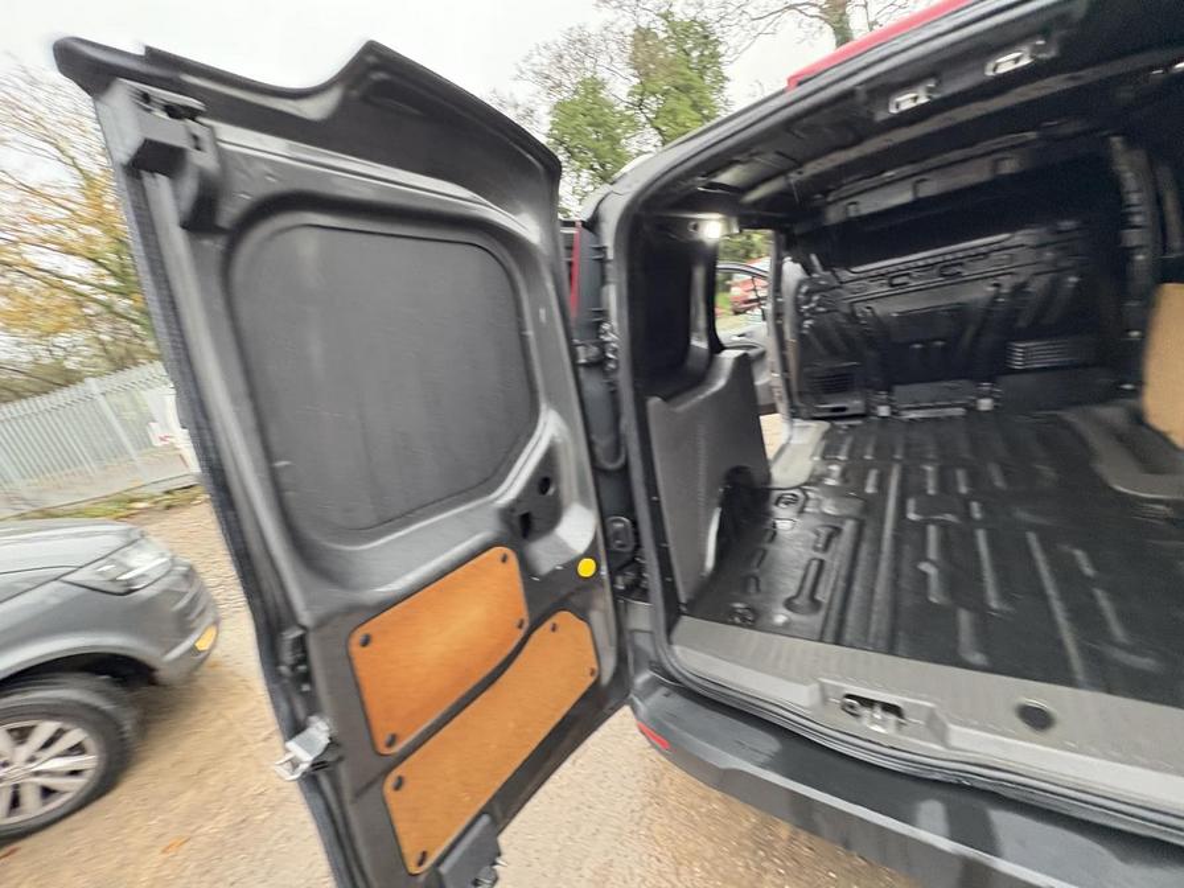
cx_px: 592
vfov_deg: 85.7
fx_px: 479
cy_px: 444
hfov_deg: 102.1
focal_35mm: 14
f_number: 2.2
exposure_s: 1/60
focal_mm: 2.22
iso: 400
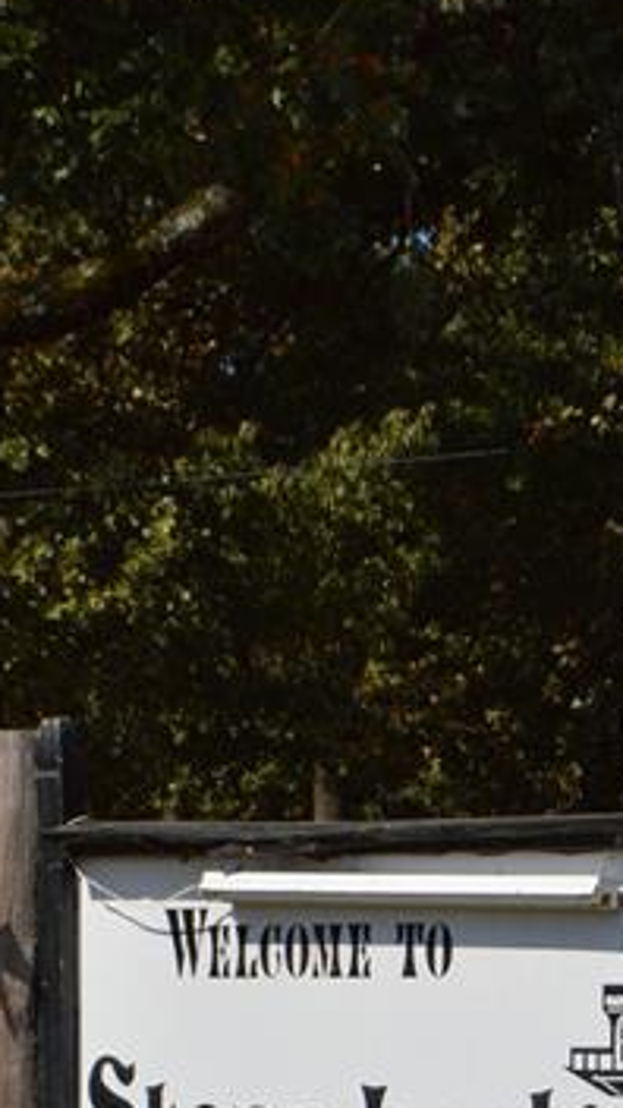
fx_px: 5227
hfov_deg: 6.8
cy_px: 908
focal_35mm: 178
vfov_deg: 12.0
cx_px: 488
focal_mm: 52
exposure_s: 1/200
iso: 100
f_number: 11
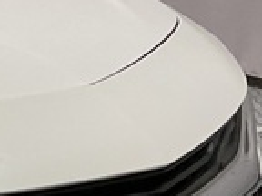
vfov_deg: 7.7
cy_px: 129
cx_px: -473
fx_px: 1461
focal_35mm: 193
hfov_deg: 8.8
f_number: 1.8
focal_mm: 3
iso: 50
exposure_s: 1/120
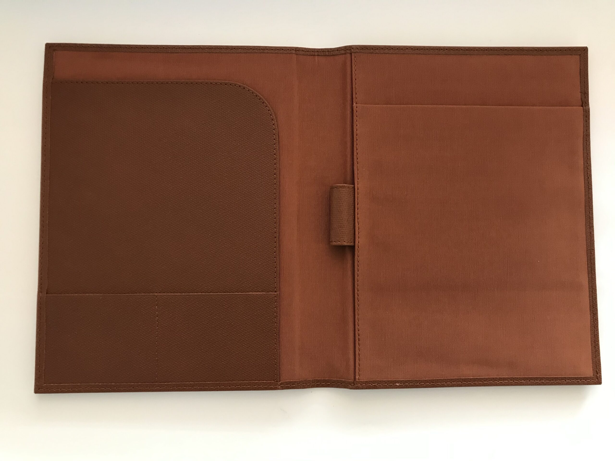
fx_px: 497
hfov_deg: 63.4
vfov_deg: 49.7
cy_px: 230
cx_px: 308
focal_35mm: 28
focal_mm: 3.99
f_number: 1.8
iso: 64
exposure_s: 1/17
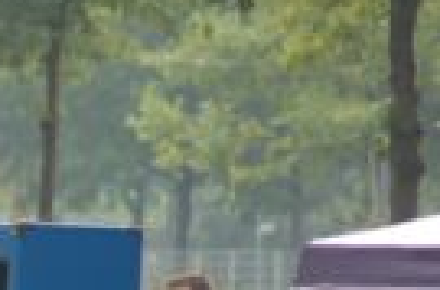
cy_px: 469
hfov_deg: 2.4
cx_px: -253
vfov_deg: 1.6
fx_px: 10414
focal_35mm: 855
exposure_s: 1/500
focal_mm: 170
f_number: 4.8
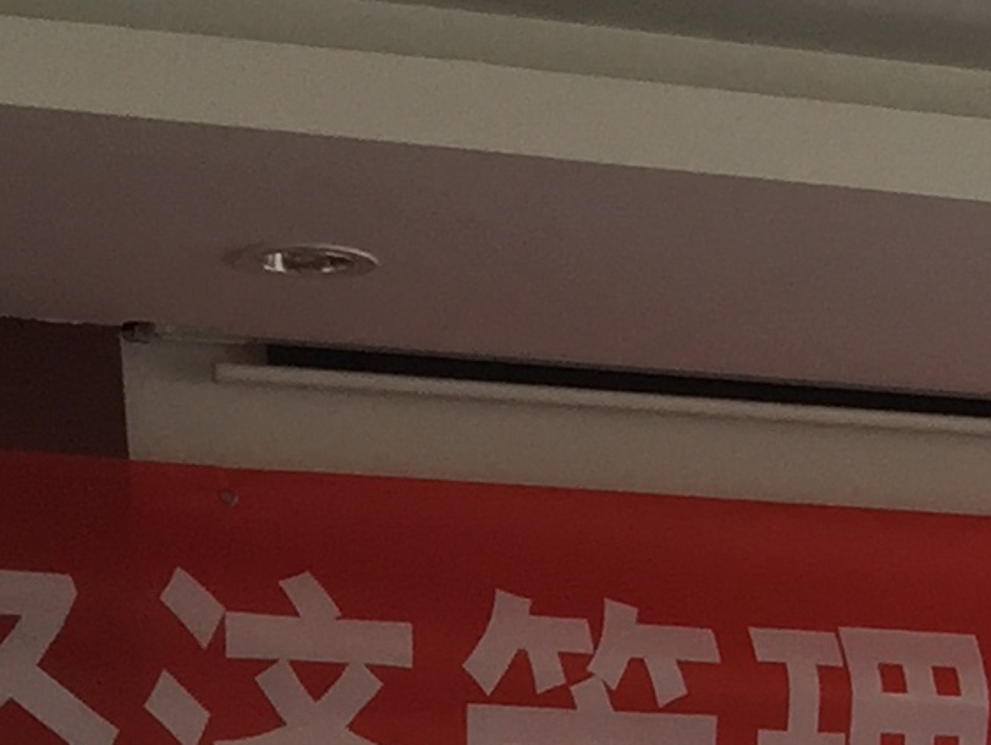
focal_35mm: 168
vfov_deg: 8.2
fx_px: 4813
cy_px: 1756
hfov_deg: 10.9
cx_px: 1824
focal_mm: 4.15
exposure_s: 1/33
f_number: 2.2
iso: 32
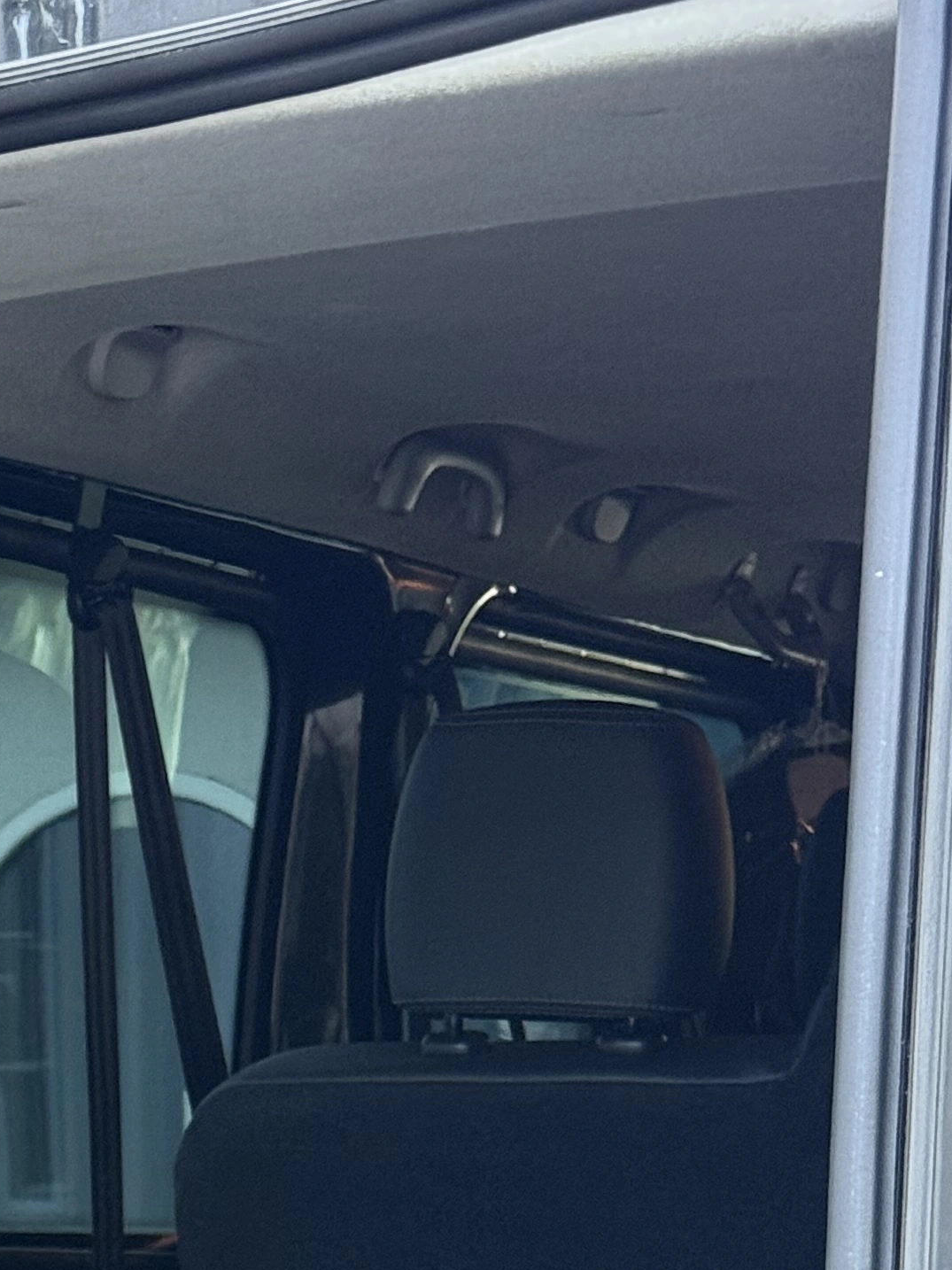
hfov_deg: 10.8
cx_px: -205
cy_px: 1586
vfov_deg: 14.1
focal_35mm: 135
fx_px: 4952
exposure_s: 1/60
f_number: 1.78
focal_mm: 6.76
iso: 200
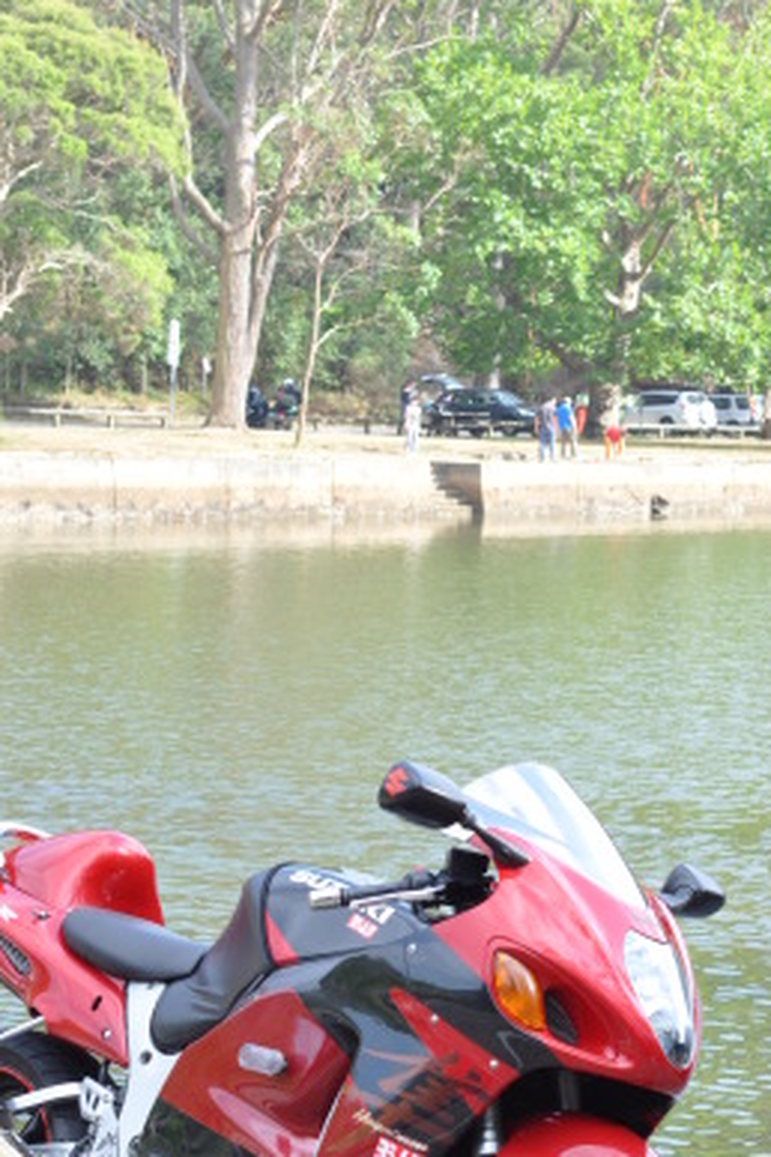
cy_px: 607
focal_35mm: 124
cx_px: 396
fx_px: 3983
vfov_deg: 16.5
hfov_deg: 11.1
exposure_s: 1/200
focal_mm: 50
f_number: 8
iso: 400
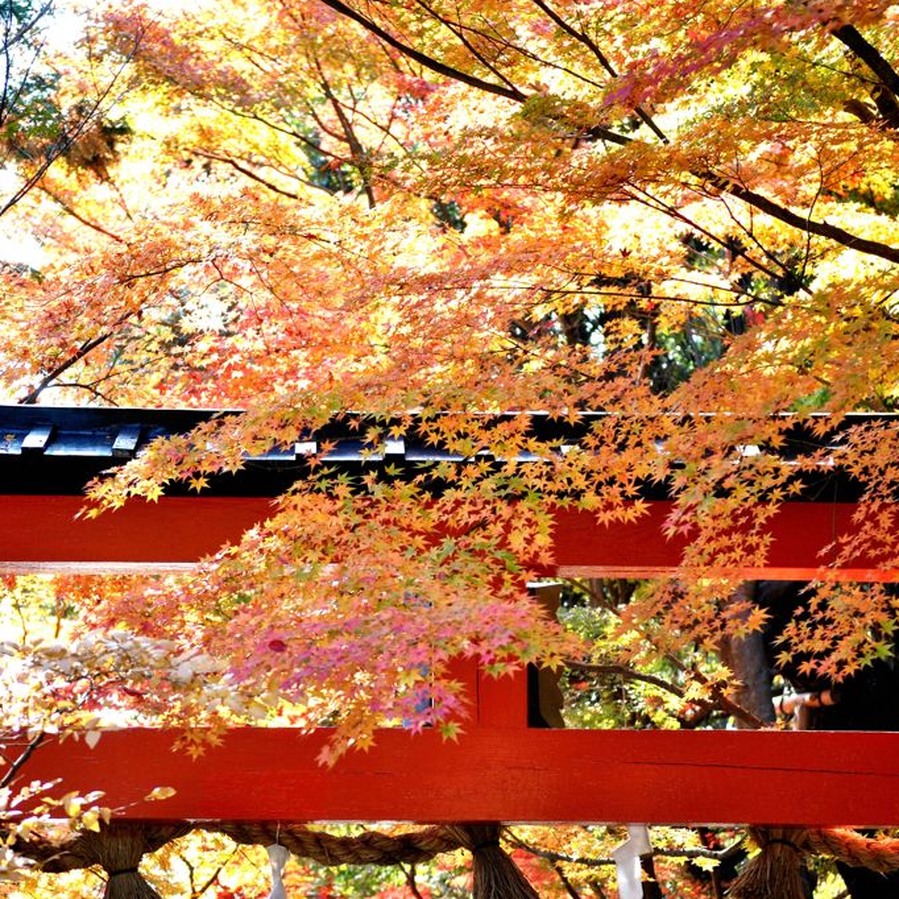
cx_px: 423
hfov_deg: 12.7
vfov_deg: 12.7
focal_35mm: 138
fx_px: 4055
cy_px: 449
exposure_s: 1/160
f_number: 4.2
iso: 200
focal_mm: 72
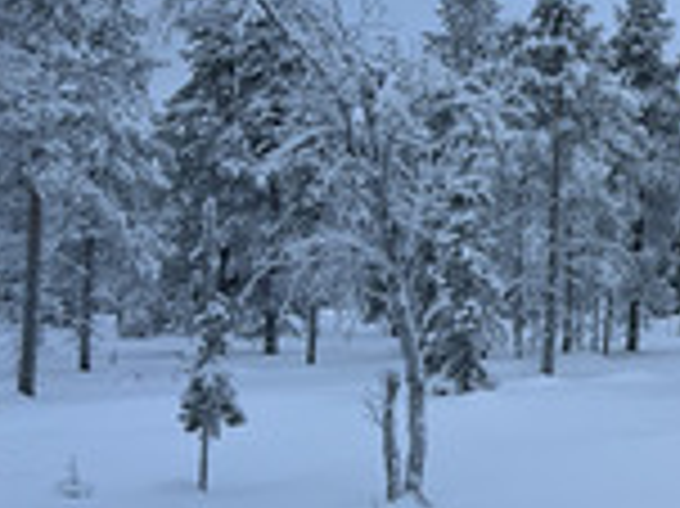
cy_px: 173
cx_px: 1117
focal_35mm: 86
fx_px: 1688
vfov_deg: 17.1
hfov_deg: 19.0
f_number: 1.5
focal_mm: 5.7
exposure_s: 1/100
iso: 125
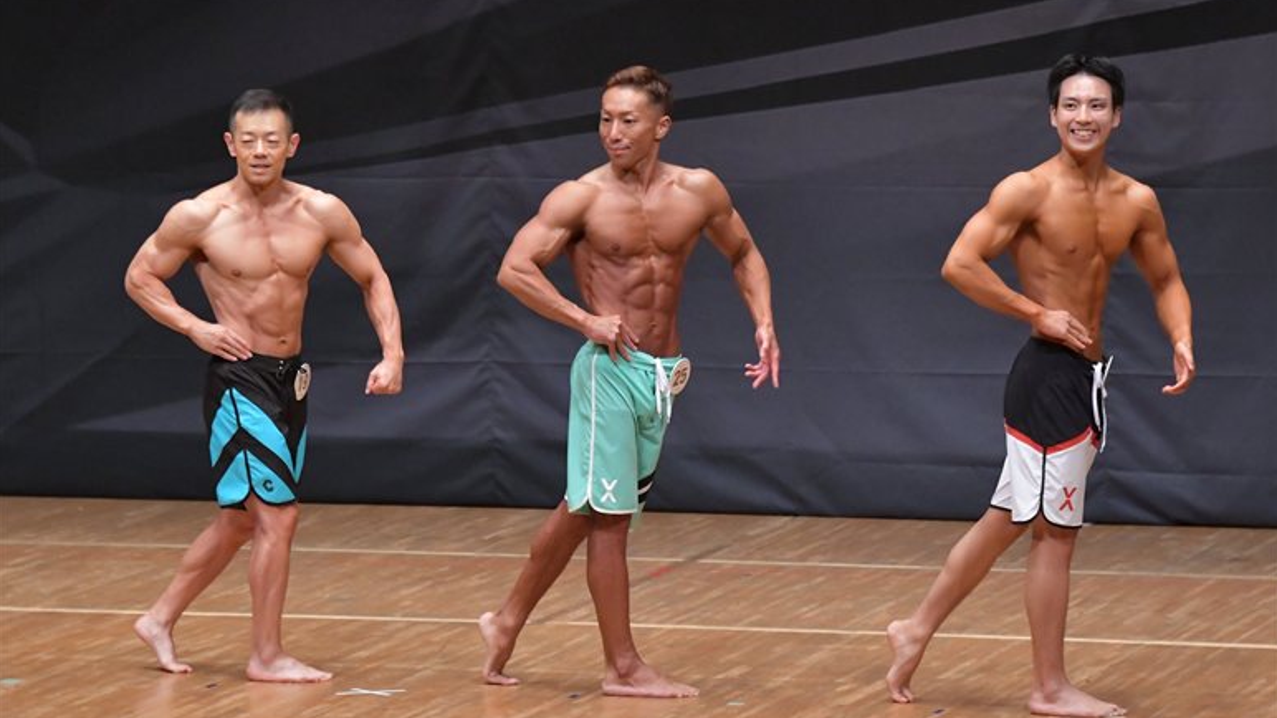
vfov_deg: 4.5
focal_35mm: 268
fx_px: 9073
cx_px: 639
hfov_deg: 8.1
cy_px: 417
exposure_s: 1/400
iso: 6400
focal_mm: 170
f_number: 5.6
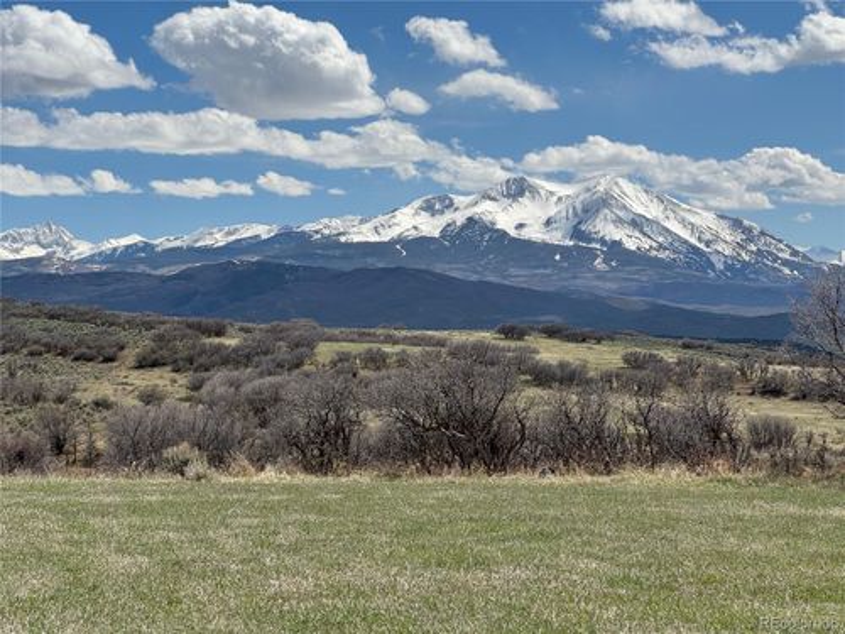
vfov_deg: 19.1
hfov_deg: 25.3
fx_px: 1880
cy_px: 317
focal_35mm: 77
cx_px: 422
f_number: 2.8
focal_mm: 9
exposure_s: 1/1575
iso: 25
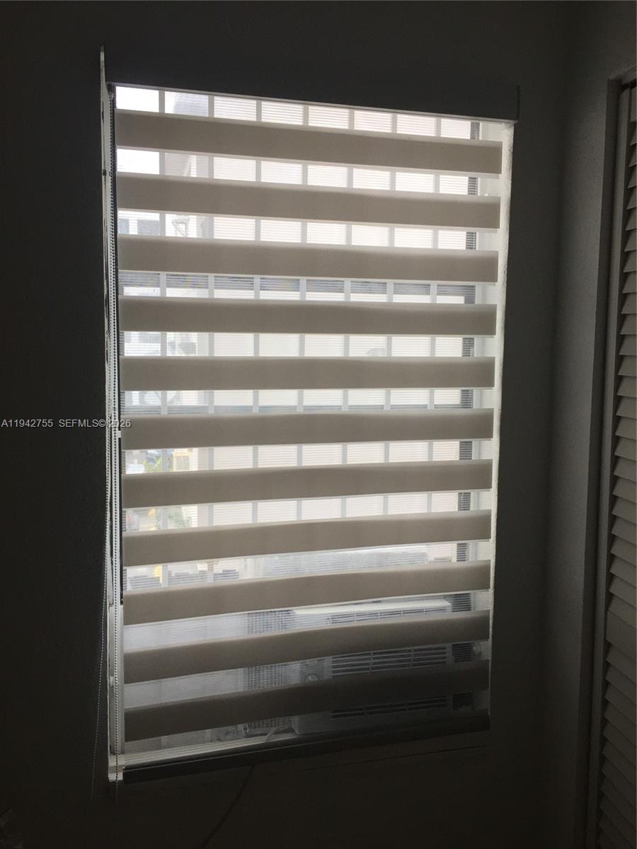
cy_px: 424
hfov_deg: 48.2
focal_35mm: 29
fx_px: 712
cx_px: 318
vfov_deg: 61.7
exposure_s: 1/120
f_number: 2.2
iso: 50
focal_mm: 4.15
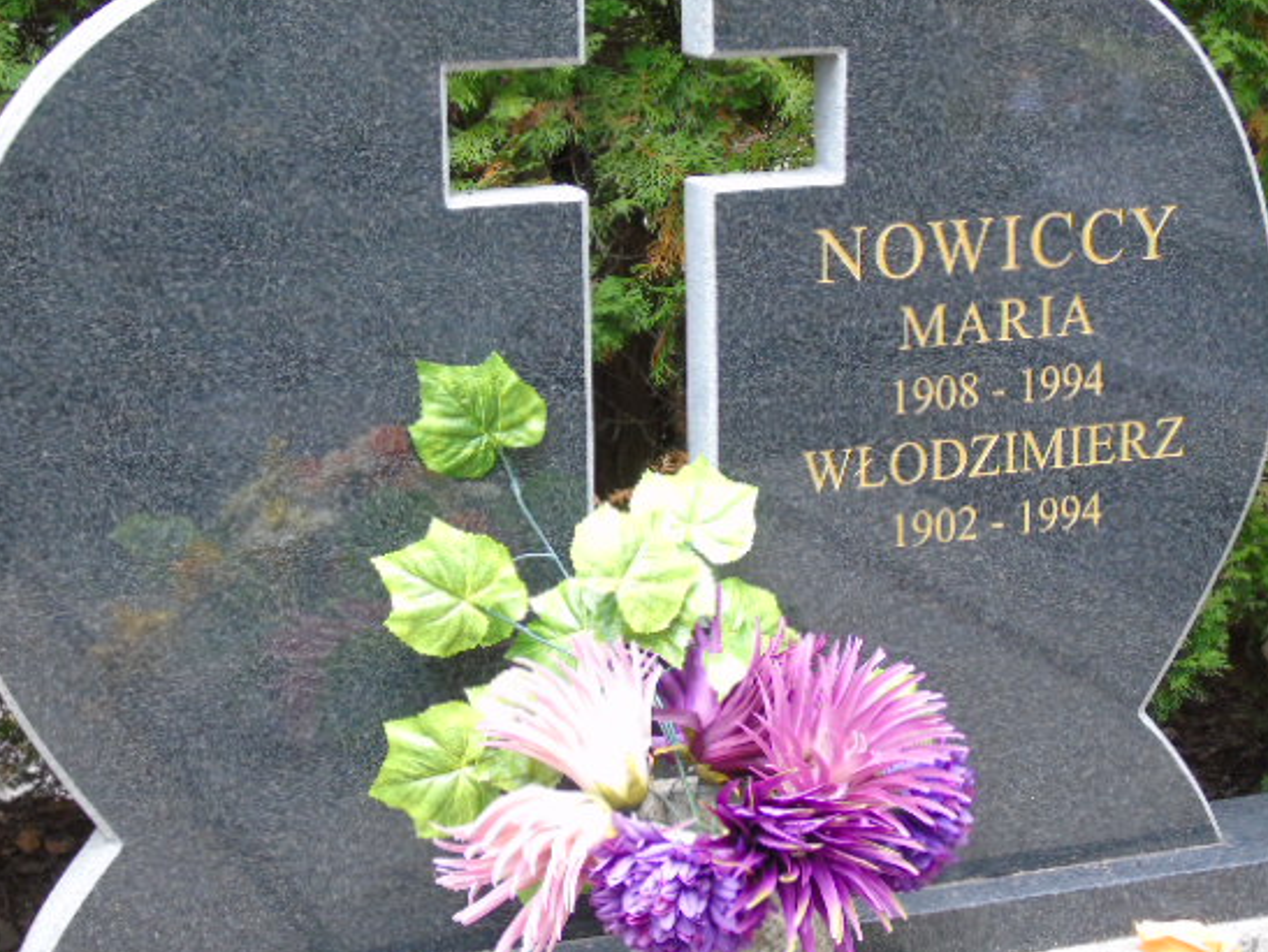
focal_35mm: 83
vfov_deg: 17.8
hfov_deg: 23.5
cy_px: 468
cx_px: 575
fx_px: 3042
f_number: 4.7
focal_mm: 13
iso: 400
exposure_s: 1/30
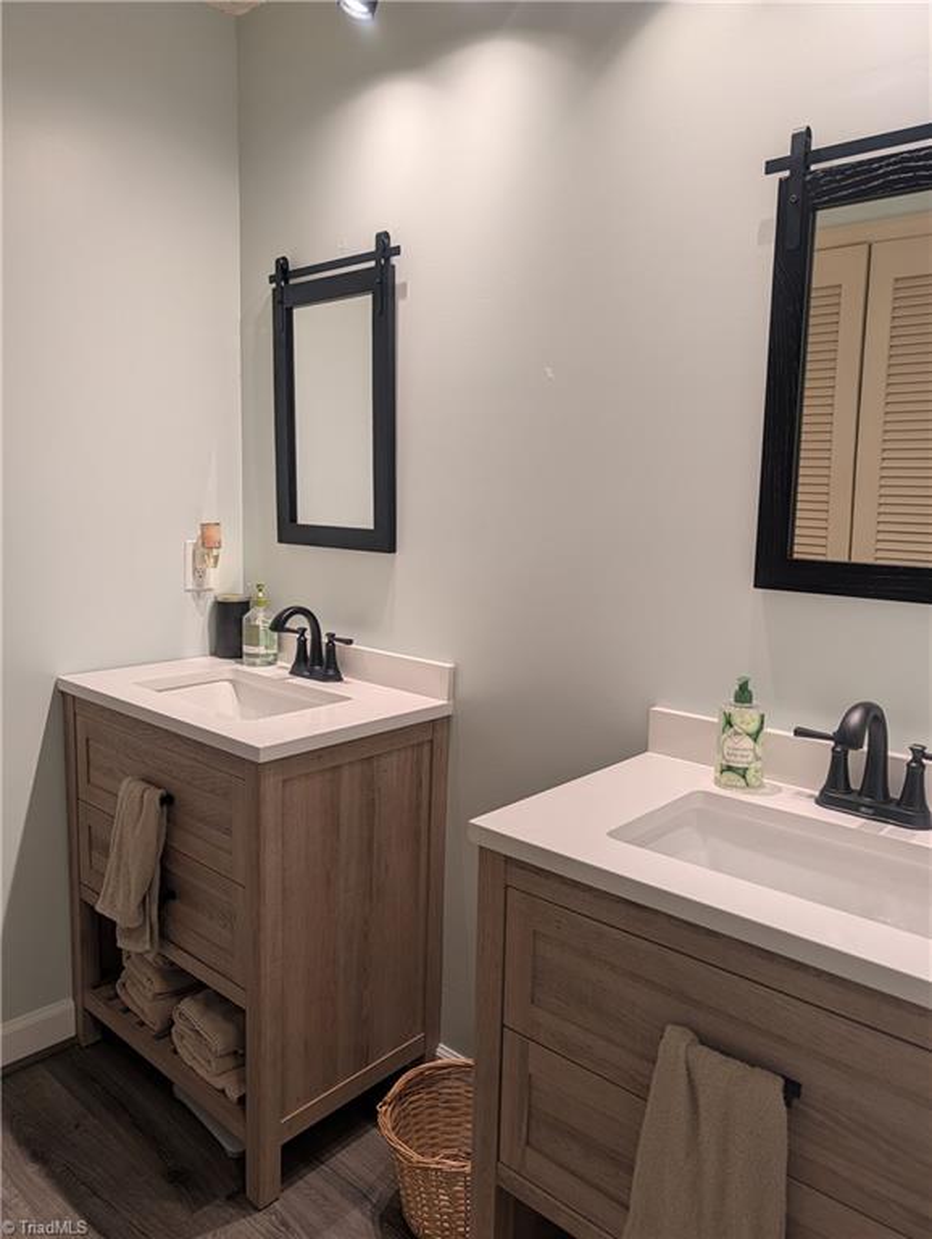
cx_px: 466
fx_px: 860
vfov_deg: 71.5
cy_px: 620
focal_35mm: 24
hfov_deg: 56.9
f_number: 1.68
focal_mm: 6.9
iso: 30
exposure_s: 1/30
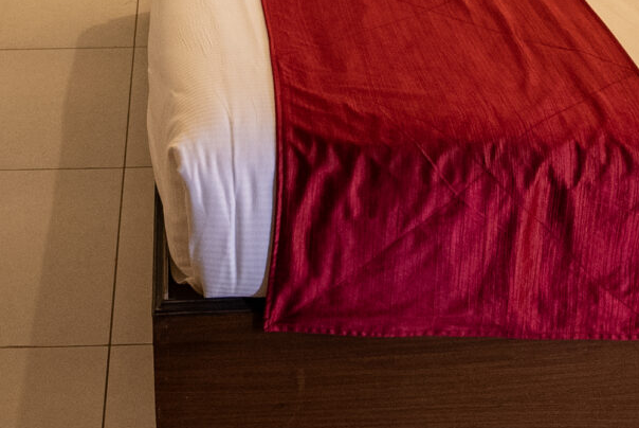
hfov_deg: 28.0
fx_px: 1279
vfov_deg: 17.4
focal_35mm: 72
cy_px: -176
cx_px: 254
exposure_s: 1/100
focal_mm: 17
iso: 2000
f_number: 3.5
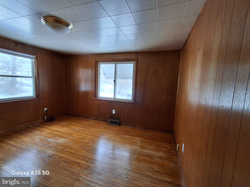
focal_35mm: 16
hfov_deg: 94.5
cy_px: 94
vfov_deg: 78.1
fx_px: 116
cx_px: 125
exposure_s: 1/100
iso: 40
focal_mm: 1.64
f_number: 2.2
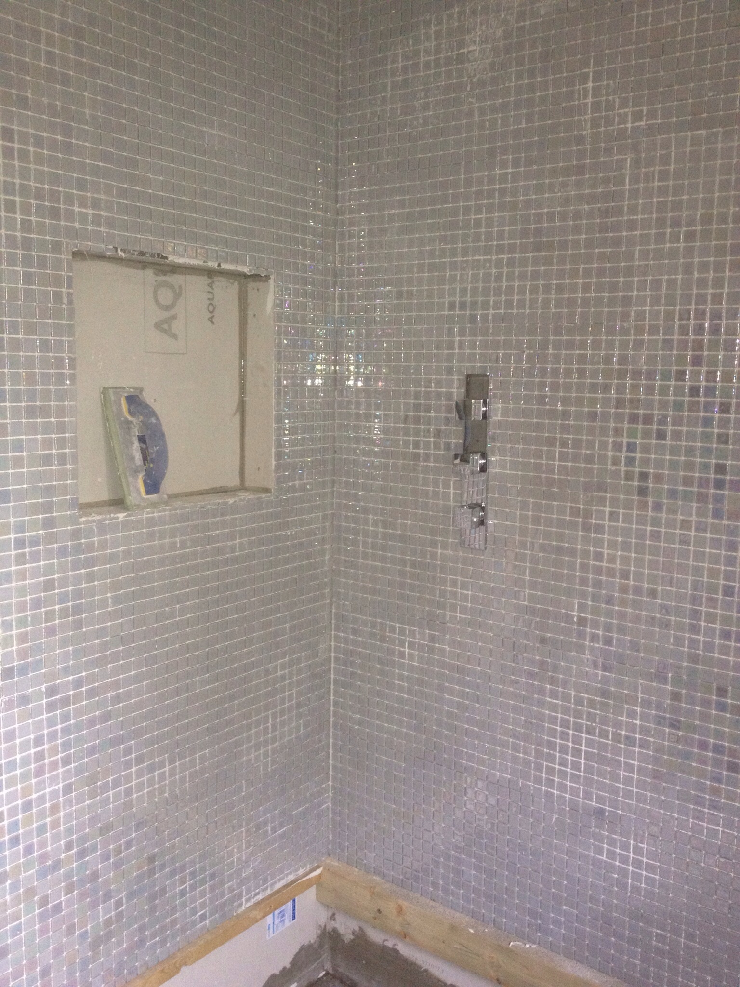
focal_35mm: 35
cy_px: 494
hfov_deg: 40.7
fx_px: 998
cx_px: 370
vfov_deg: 52.6
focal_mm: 4.28
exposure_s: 1/20
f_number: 2.4
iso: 200
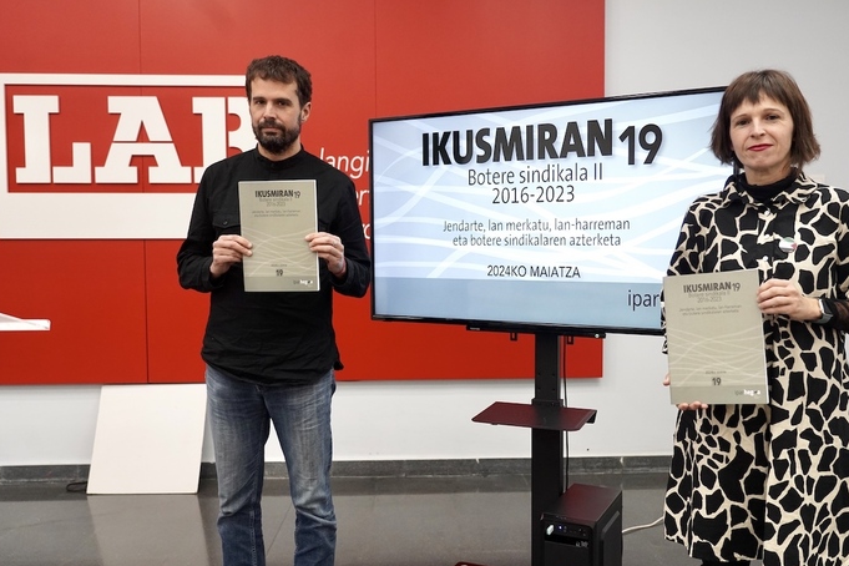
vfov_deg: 41.1
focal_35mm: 32
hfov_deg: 58.7
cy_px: 281
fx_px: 755
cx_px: 449
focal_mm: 30
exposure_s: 1/200
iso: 3200
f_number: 4
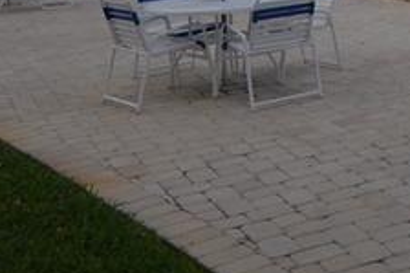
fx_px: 857
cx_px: 525
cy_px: -136
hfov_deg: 23.8
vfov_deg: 16.5
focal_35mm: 75
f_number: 8
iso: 100
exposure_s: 1/250
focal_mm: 11
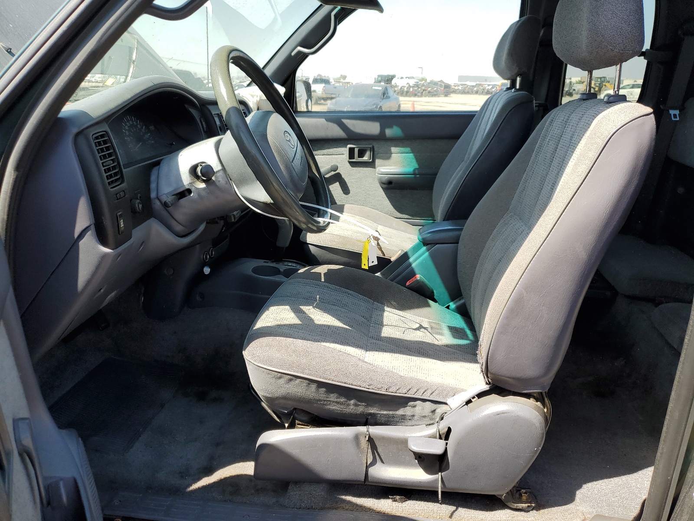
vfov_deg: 53.1
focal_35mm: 26
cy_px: 260
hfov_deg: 67.3
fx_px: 521
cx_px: 347
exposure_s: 1/833
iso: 50
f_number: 1.5
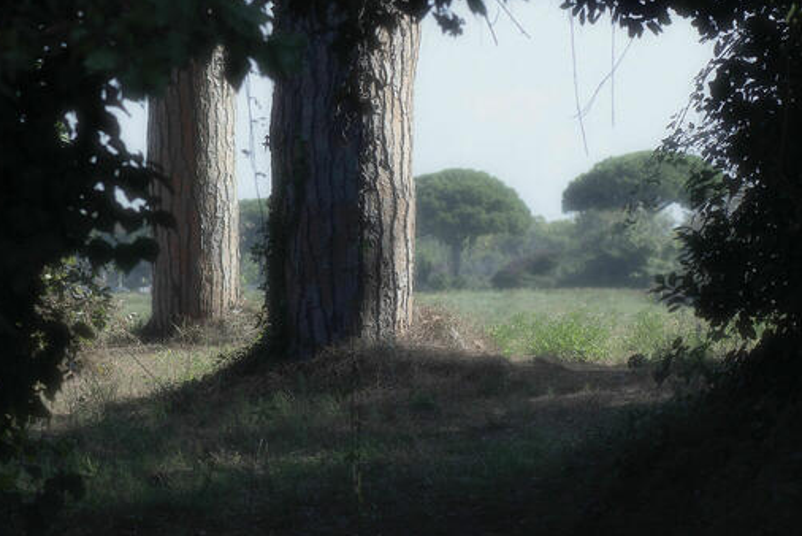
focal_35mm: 186
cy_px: 249
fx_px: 4146
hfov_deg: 11.0
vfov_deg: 7.4
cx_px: 415
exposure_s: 1/800
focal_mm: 105
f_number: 8
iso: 500
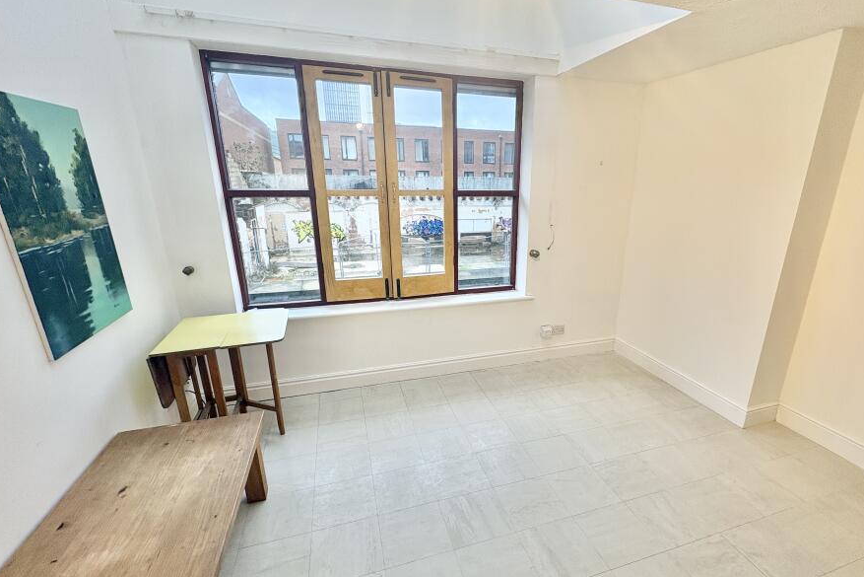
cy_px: 310
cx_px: 477
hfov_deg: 92.9
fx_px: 408
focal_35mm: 17
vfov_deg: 70.4
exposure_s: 1/50
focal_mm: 2.22
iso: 125
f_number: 2.2
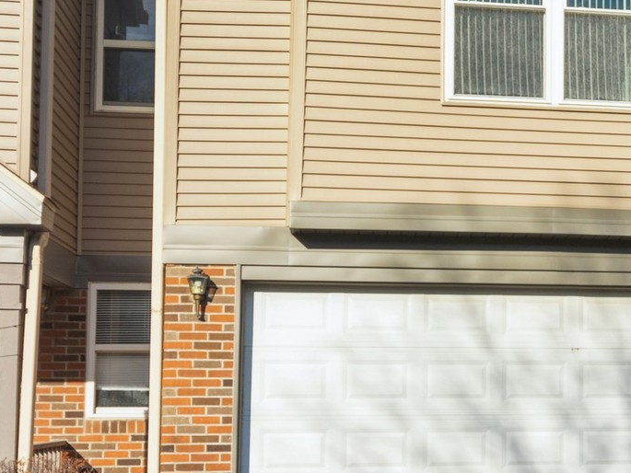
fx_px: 1367
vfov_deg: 19.5
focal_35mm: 75
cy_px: 121
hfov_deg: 24.6
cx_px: 653
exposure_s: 1/1600
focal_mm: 22
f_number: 8
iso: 200
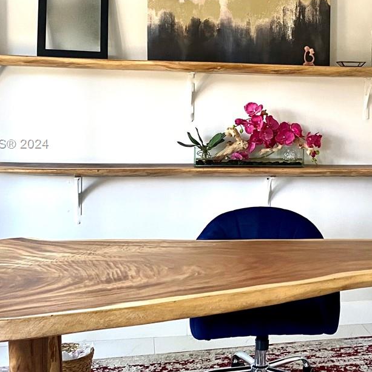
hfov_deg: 27.5
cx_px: 339
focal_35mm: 60
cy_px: 144
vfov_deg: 28.5
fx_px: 729
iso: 125
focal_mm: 4.25
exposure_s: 1/71
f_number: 1.8
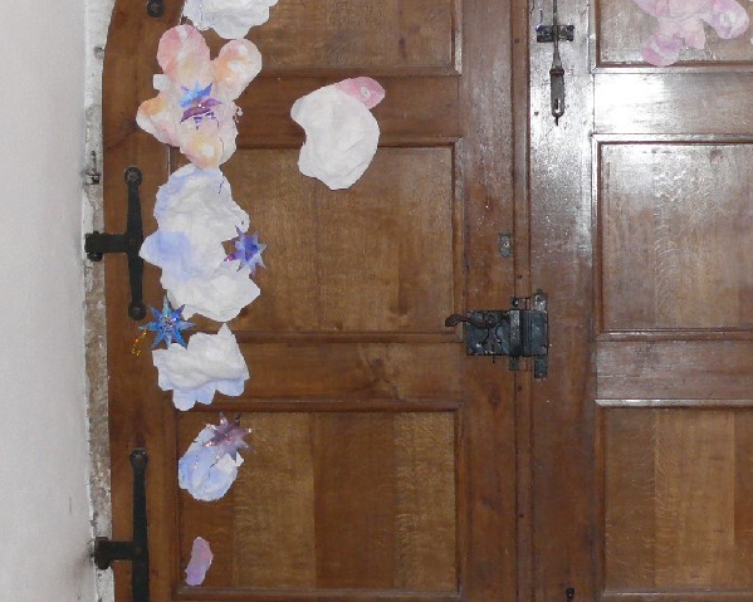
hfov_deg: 21.1
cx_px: 576
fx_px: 2005
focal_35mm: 90
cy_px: 269
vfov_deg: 17.1
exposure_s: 1/30
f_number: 2.8
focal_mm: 8.6
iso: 200
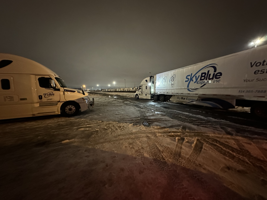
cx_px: 134
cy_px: 100
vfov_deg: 85.7
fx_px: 108
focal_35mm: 14
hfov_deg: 102.1
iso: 1600
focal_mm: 2.22
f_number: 2.2
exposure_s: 1/30
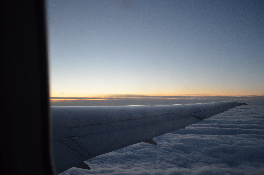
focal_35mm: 29
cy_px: 92
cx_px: 133
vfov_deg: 44.8
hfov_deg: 63.8
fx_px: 212
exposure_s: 1/500
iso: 1600
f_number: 3.5
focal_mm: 18
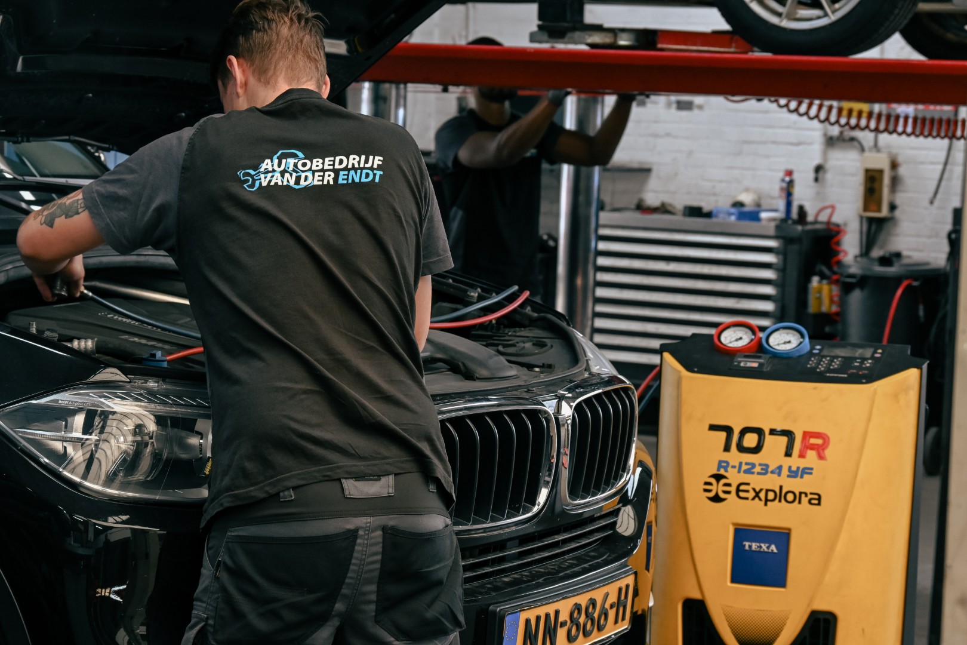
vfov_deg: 14.5
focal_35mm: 94
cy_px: 322
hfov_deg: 21.6
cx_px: 484
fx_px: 2538
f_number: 6
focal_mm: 63
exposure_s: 1/200
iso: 1000
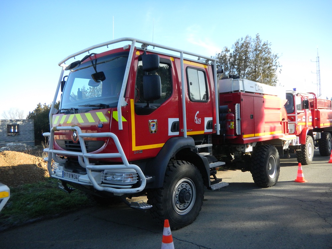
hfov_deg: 63.4
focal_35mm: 28
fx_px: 269
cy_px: 124
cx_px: 166
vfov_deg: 49.7
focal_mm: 5
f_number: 3.9
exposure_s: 1/394
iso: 200
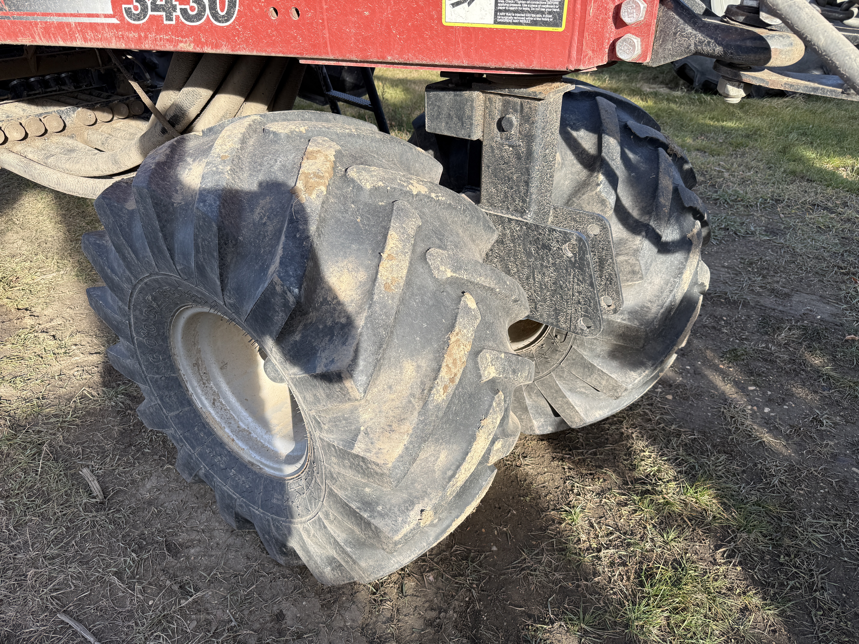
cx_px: 430
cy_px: 322
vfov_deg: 56.8
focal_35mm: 24
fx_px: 596
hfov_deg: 71.6
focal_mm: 6.76
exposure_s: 1/992
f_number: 1.78
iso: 80
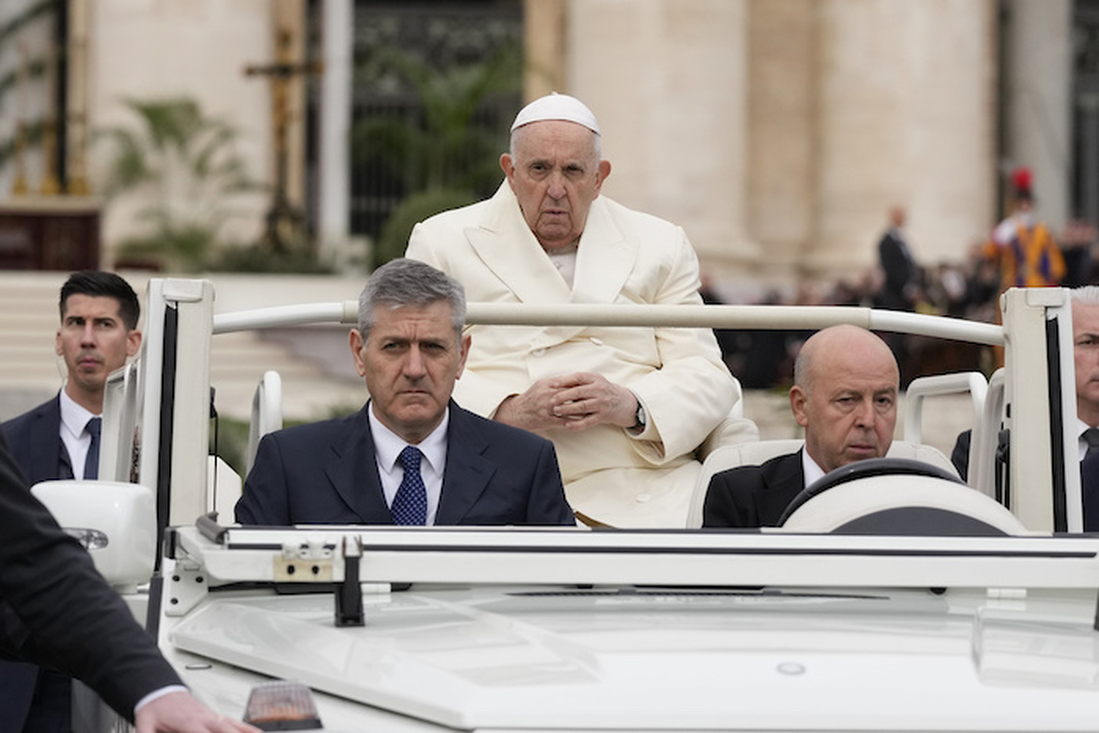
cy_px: 366
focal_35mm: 135
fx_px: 4122
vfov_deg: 10.2
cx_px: 550
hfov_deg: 15.2
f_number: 4
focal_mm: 135
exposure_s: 1/5000
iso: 800
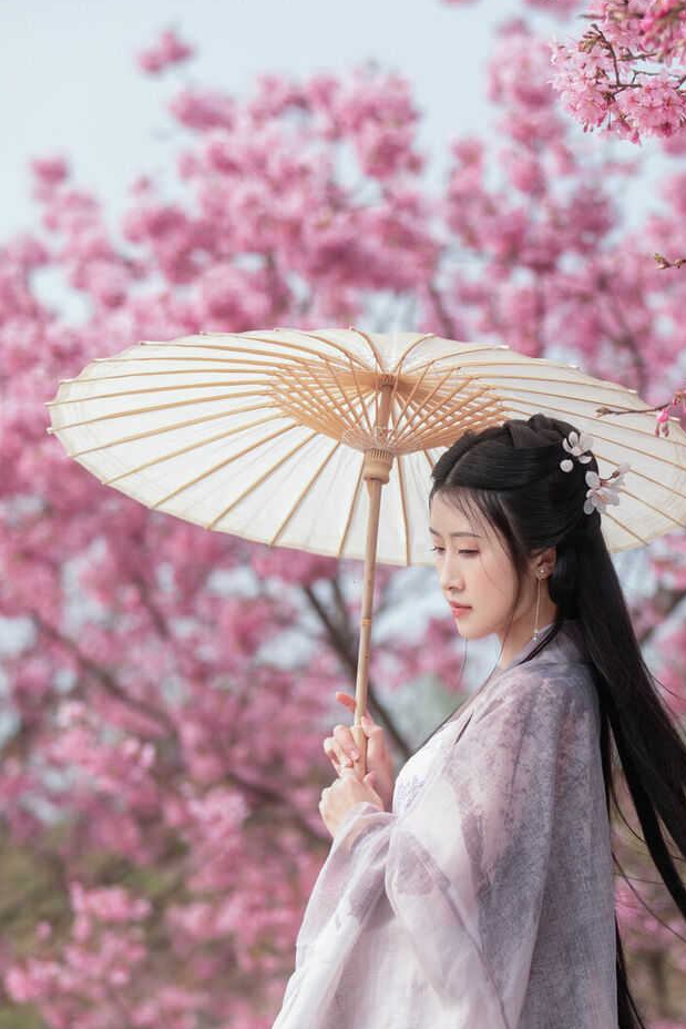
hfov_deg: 8.2
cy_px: 610
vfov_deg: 12.2
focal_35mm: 168
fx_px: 4800
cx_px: 474
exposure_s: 1/1250
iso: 100
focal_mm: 100
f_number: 2.8
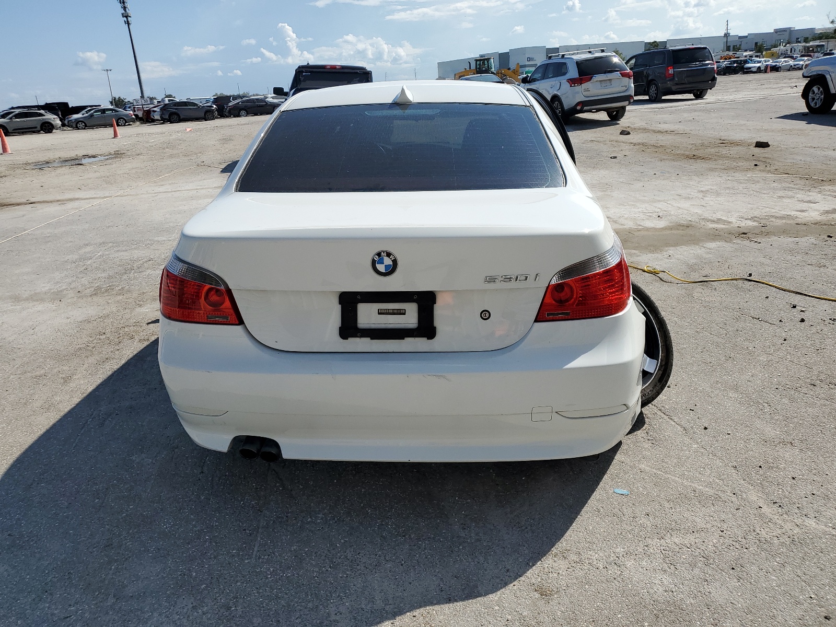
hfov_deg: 67.3
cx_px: 418
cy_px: 314
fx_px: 628
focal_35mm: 26
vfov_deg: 53.1
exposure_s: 1/5000
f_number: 1.5
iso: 50
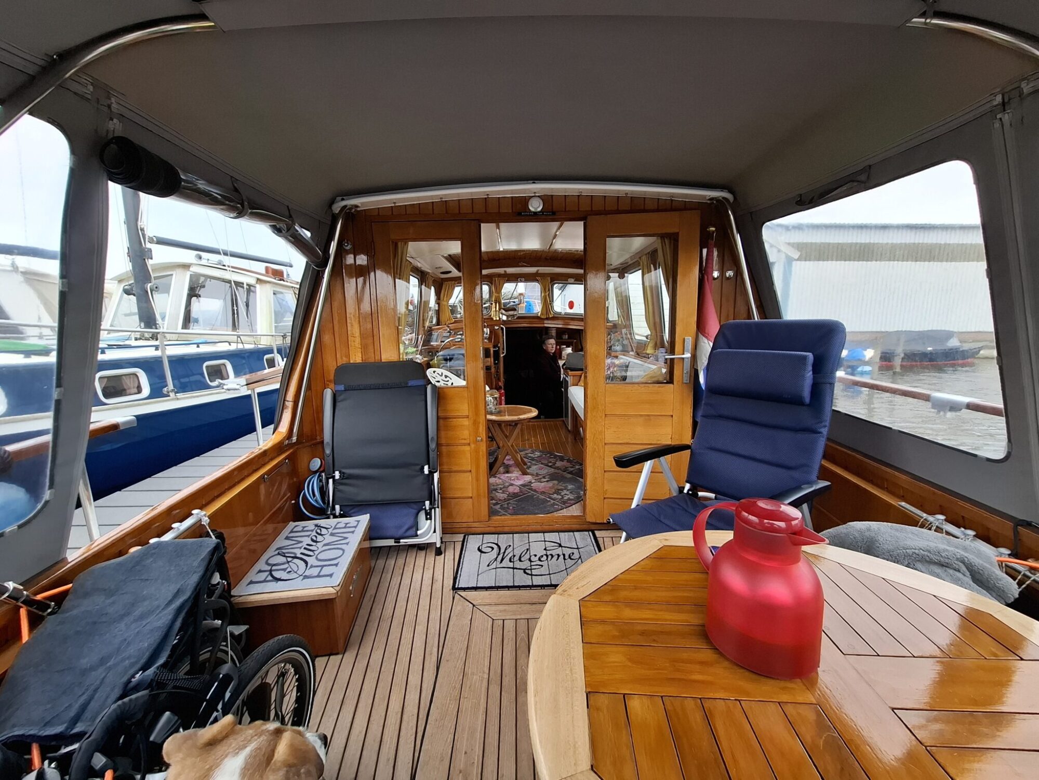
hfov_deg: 106.2
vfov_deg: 89.9
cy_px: 390
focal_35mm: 13
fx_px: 390
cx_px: 520
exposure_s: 1/124
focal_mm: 1.74
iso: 40
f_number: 2.2
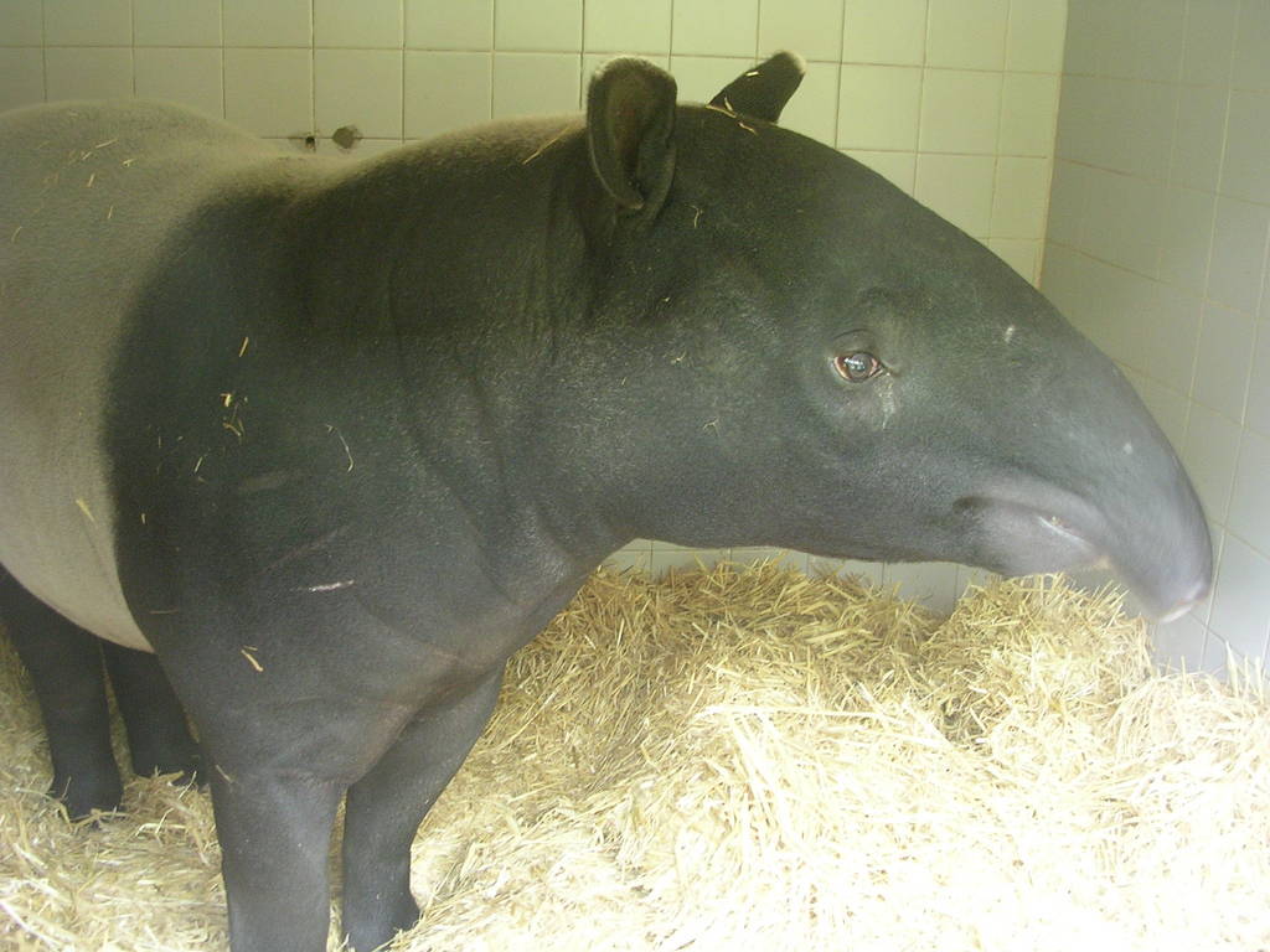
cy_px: 476
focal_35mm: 38
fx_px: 1394
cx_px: 635
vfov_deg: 37.7
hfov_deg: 49.0
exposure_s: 1/3.2
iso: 100
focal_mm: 5.8
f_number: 2.8
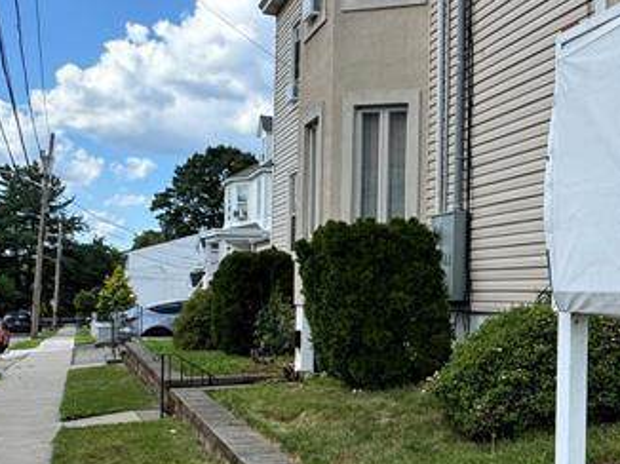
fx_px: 787
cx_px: 584
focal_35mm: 44
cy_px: 300
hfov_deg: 39.2
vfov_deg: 32.6
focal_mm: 2.22
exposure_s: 1/1277
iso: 40
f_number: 2.2
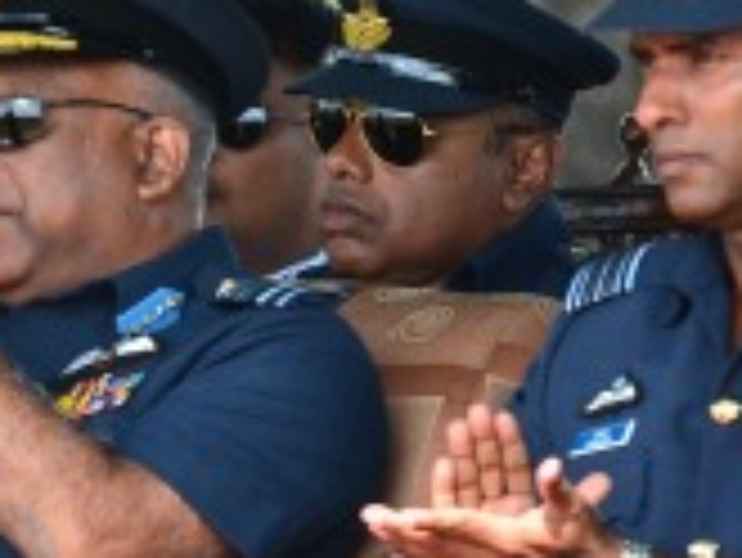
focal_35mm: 1623
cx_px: -153
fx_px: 34815
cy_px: 317
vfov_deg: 0.9
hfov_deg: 1.2
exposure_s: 1/320
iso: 200
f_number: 5.6
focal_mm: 310
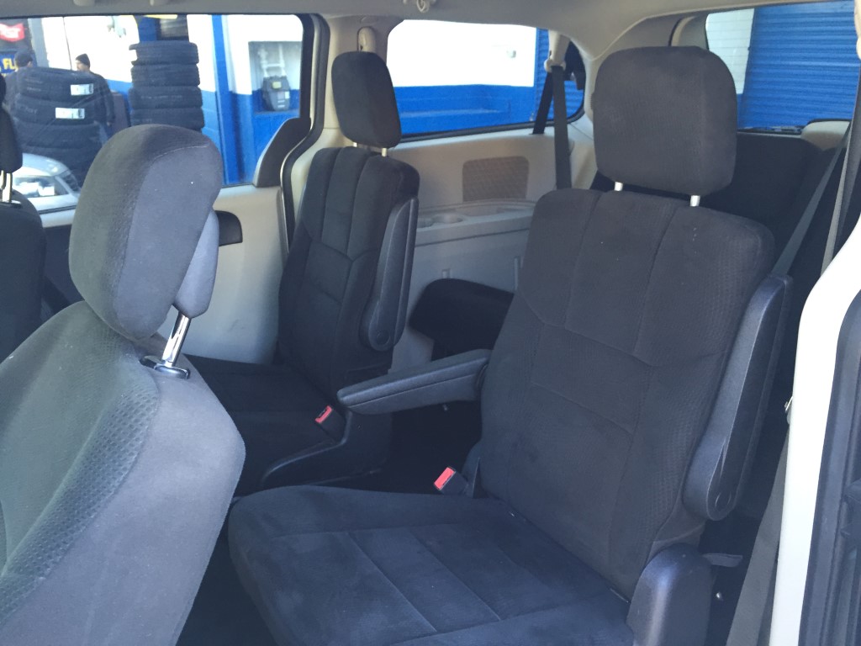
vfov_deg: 48.2
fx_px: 721
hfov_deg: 61.7
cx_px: 430
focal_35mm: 29
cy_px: 323
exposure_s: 1/30
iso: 100
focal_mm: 4.15
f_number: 2.2
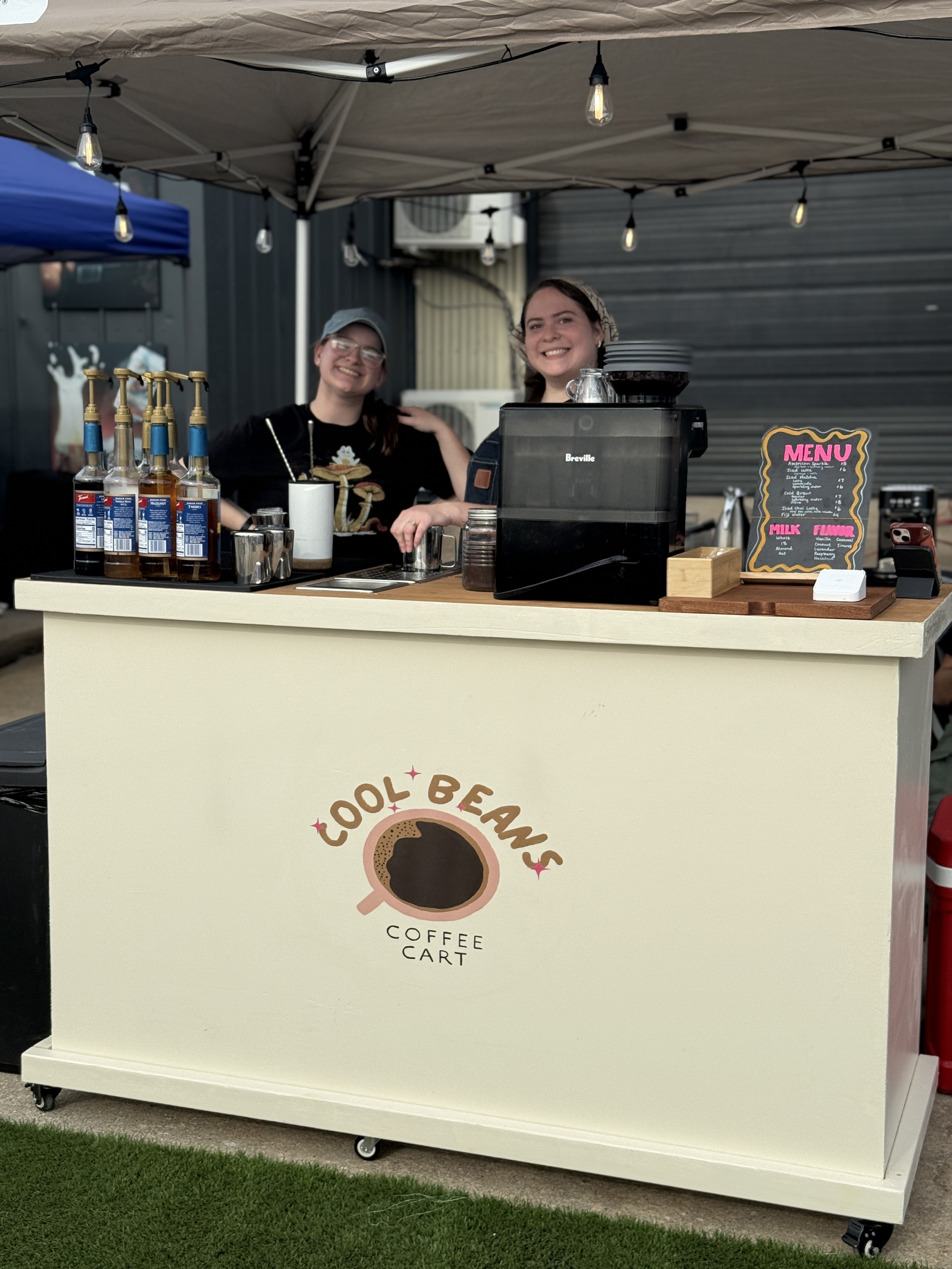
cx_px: 476
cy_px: 634
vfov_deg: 39.7
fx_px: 1760
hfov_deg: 30.3
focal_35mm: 48
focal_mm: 6.76
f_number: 1.78
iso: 64
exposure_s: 1/5208
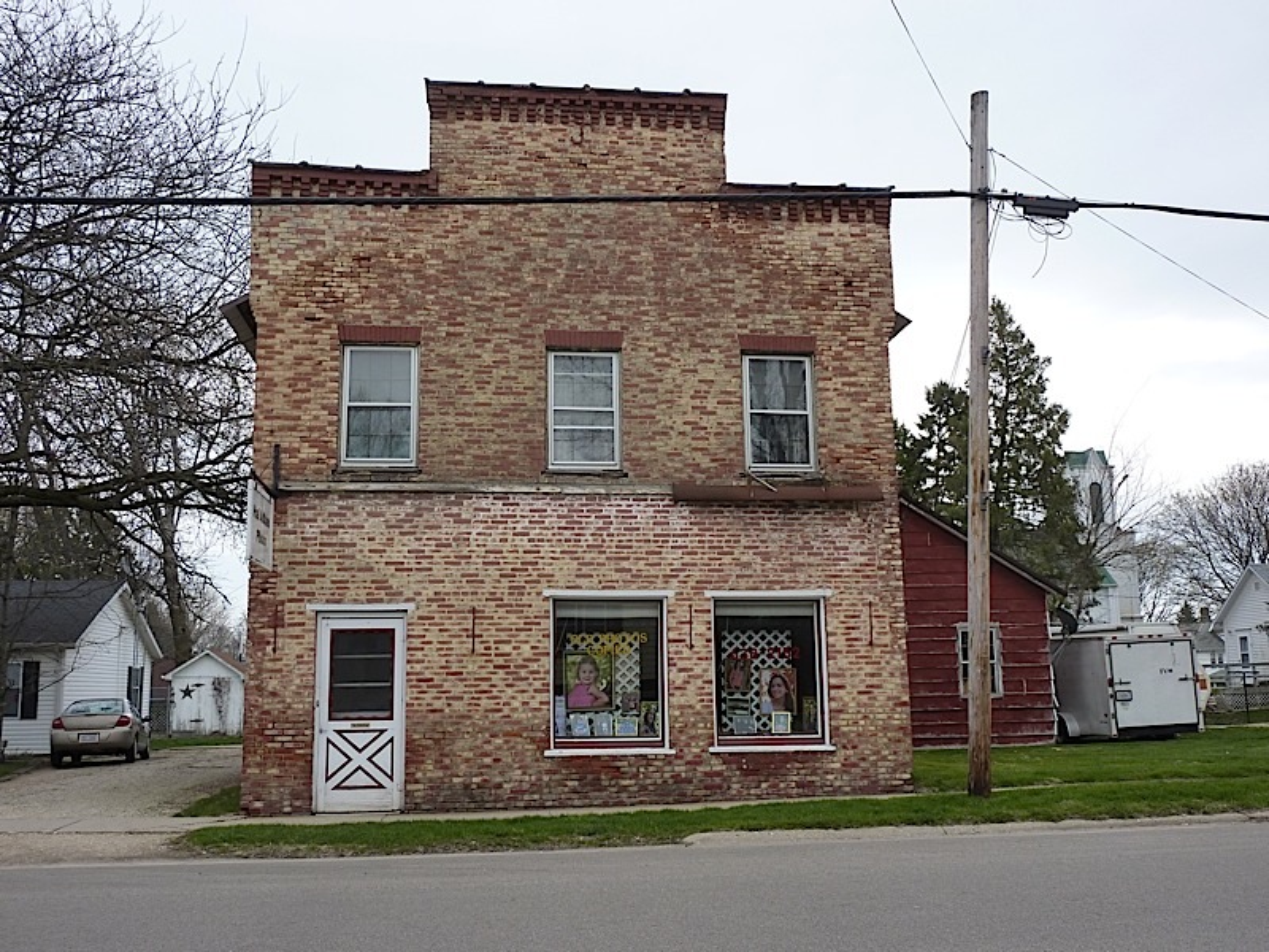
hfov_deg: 52.6
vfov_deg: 40.7
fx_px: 1283
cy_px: 476
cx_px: 634
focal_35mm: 35
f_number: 4
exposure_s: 1/500
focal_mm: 5.7
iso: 125
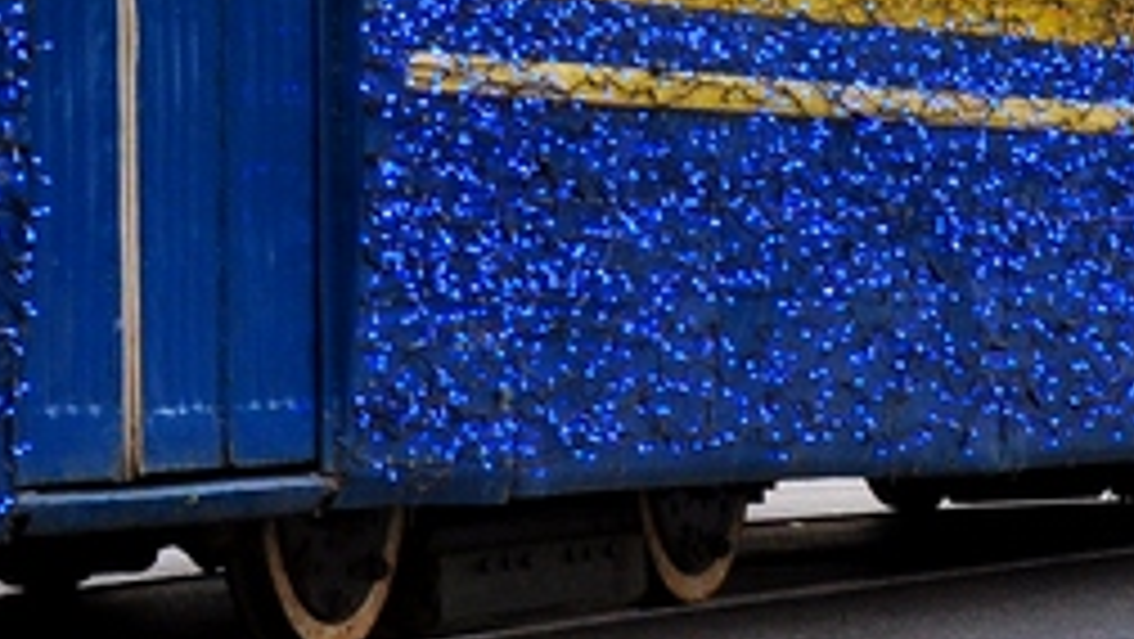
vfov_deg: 5.0
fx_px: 7280
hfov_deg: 8.9
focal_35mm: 242
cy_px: -567
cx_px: 216
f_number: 10
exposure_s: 1/200
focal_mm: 38
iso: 640
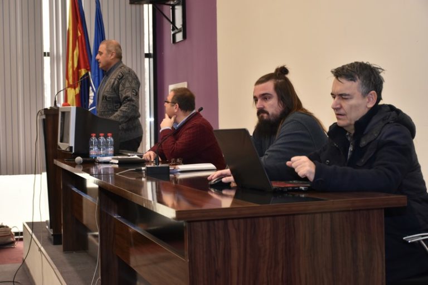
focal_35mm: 63
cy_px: 142
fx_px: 749
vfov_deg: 21.6
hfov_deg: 31.9
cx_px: 214
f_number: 4.5
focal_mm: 42
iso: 800
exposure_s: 1/80
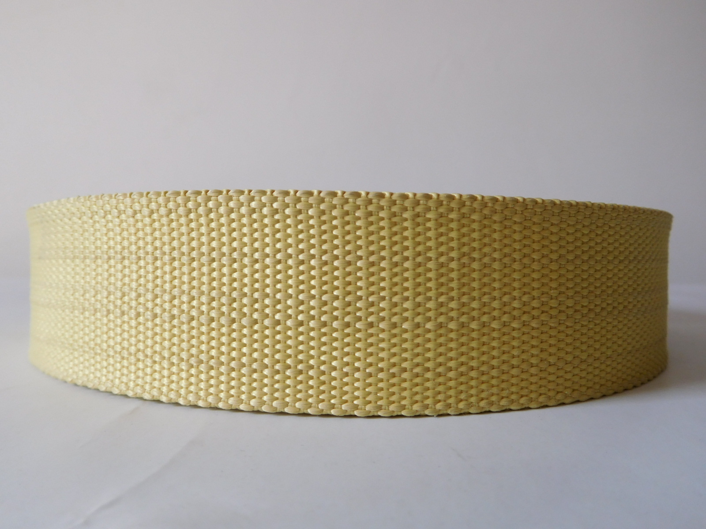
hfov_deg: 69.4
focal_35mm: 25
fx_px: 510
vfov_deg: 54.9
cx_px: 353
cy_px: 264
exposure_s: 1/50
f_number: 3.4
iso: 125
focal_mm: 4.5
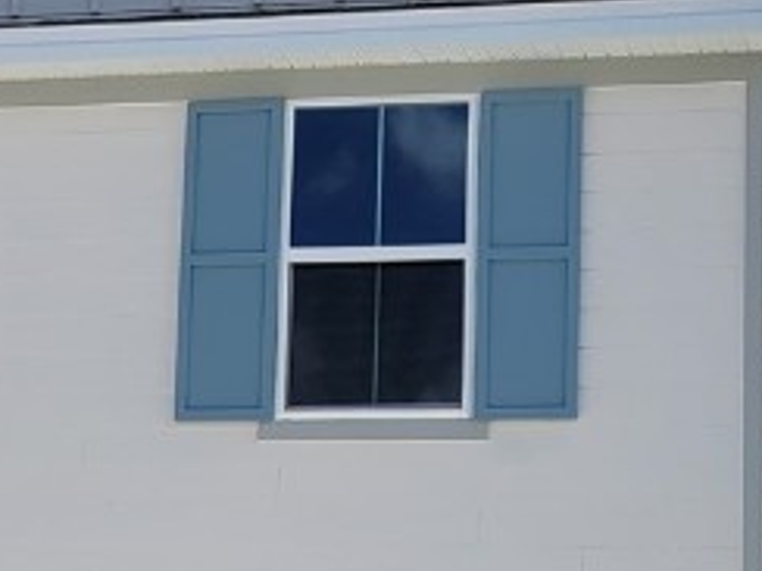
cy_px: 493
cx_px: 303
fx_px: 2399
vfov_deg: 13.5
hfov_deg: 18.0
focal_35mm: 109
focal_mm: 5.4
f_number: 1.8
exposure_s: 1/2985
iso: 40
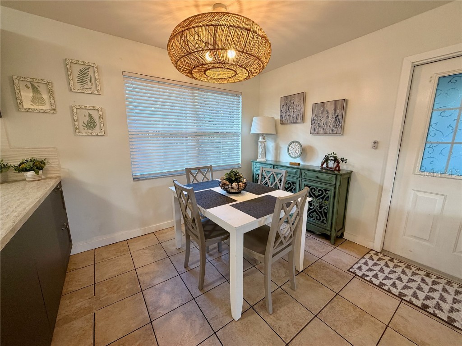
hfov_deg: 102.1
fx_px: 187
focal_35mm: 14
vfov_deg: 85.7
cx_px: 231
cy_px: 173
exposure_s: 1/60
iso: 200
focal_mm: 2.22
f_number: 2.2
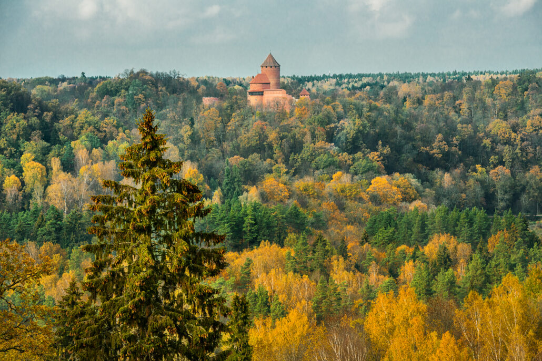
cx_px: 271
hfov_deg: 12.8
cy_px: 180
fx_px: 2409
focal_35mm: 160
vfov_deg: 8.6
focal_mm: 160
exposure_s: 1/250
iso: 400
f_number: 11
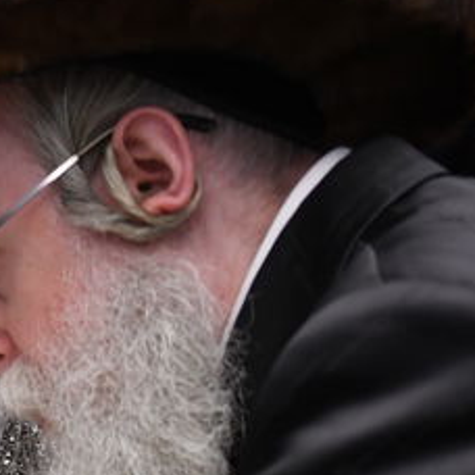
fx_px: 1941
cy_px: 543
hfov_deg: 11.9
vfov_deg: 13.6
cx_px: -585
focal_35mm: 125
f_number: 2.8
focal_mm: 24
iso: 640
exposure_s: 1/100
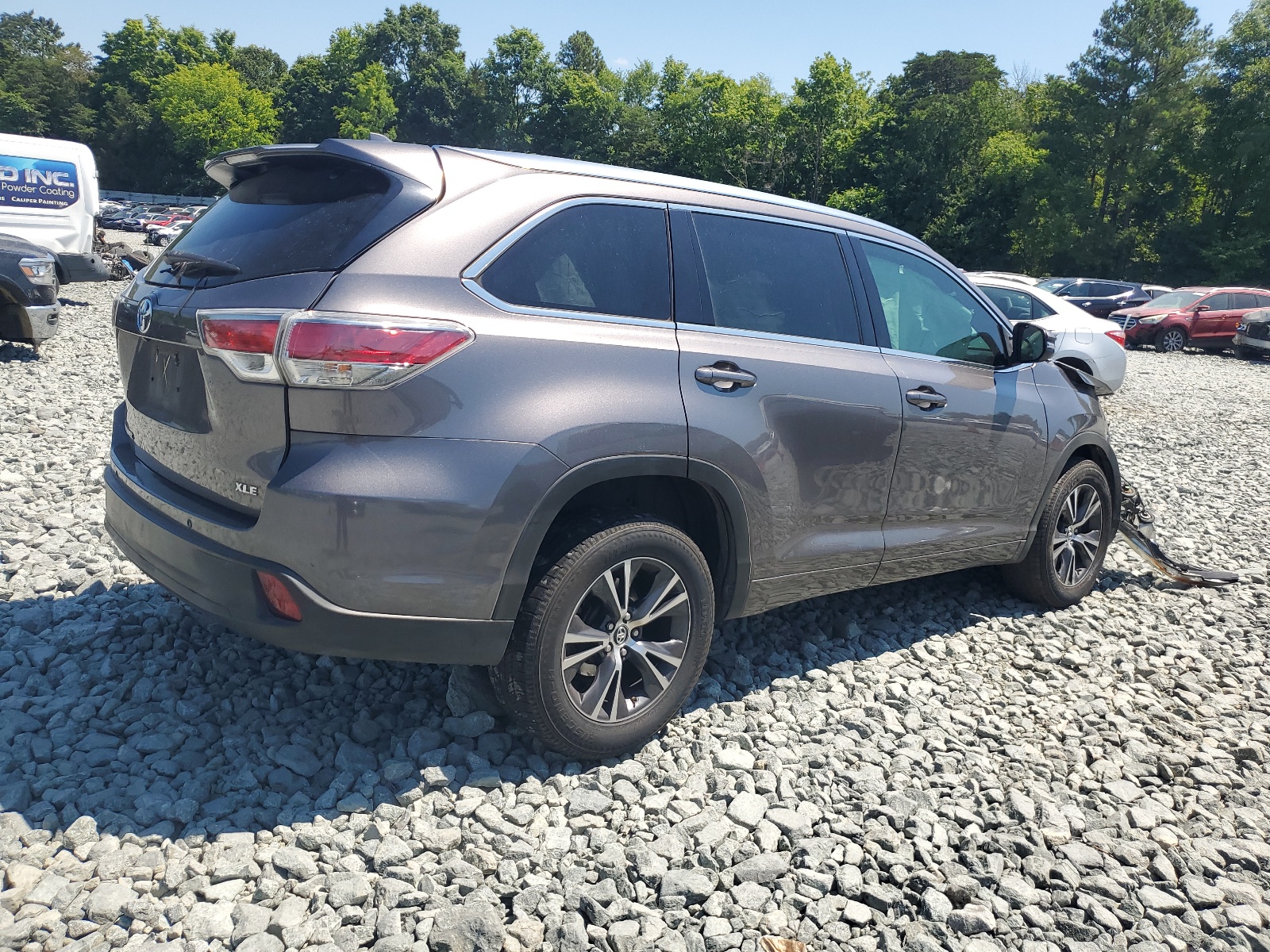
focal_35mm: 26
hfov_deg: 67.3
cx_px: 635
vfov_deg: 53.1
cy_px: 476
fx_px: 954
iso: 50
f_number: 1.5
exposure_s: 1/2500
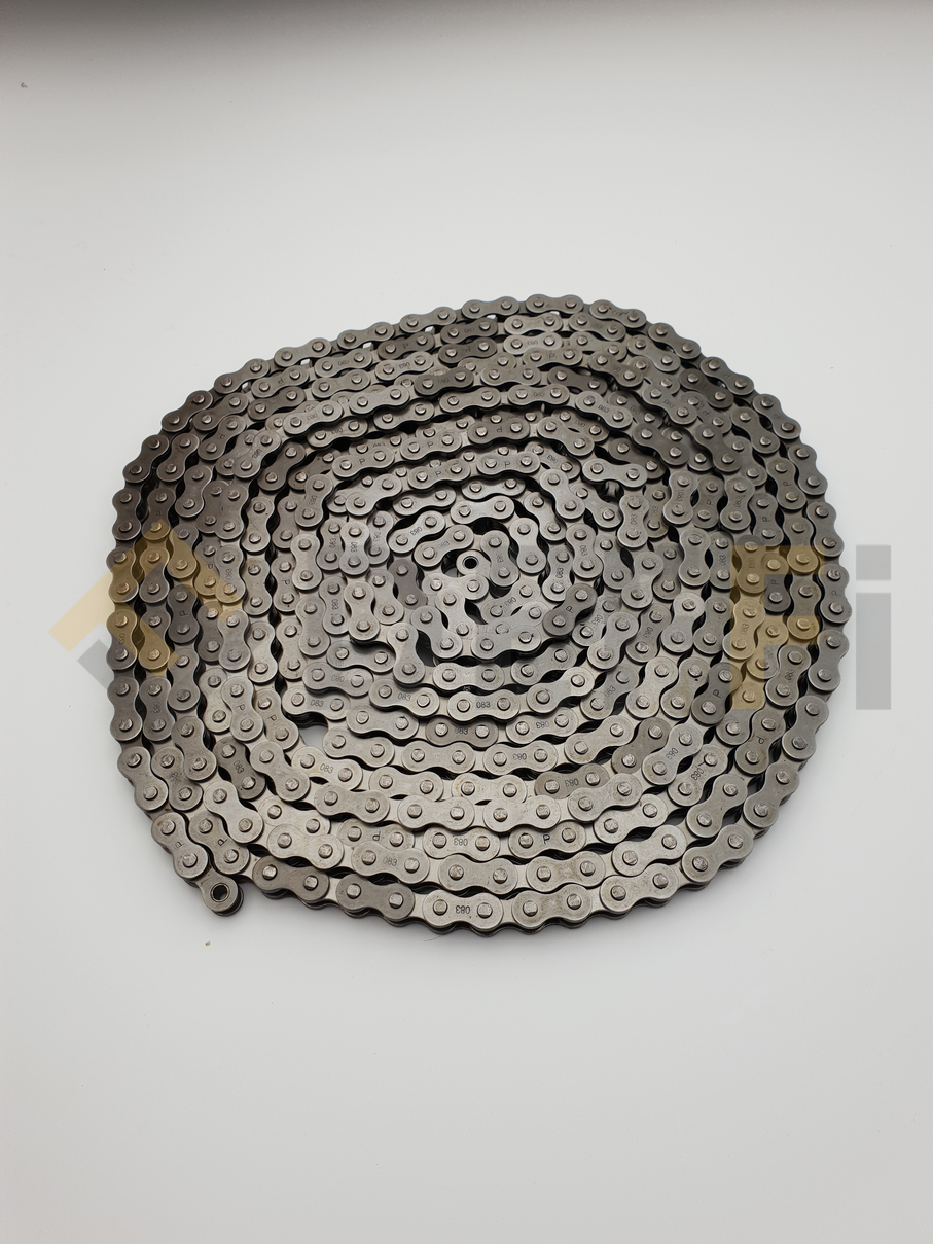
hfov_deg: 53.1
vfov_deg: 67.3
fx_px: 934
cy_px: 622
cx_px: 466
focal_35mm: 26
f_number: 2.4
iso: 50
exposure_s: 1/332
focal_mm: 4.3
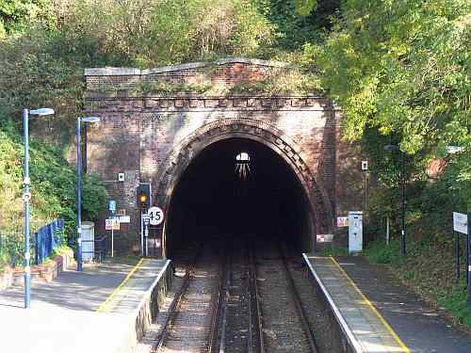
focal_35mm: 117
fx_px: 1592
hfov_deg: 16.8
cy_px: 176
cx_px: 236
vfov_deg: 12.7
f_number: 4.4
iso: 200
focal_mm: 19.2
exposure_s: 1/160
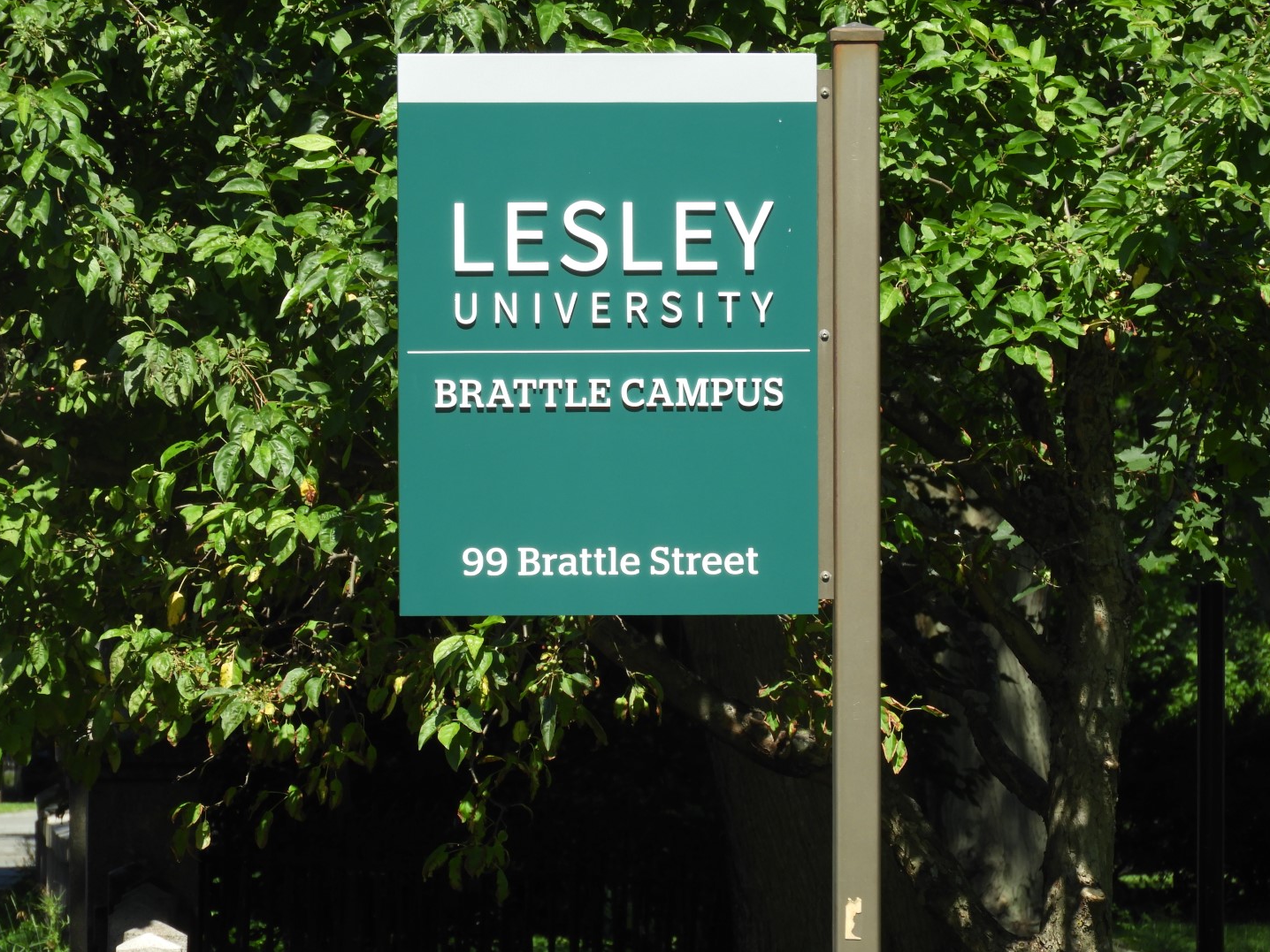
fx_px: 14712
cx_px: 634
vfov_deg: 3.7
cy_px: 476
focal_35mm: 401
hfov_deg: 4.9
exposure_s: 1/250
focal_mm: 71.7
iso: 100
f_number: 5.6
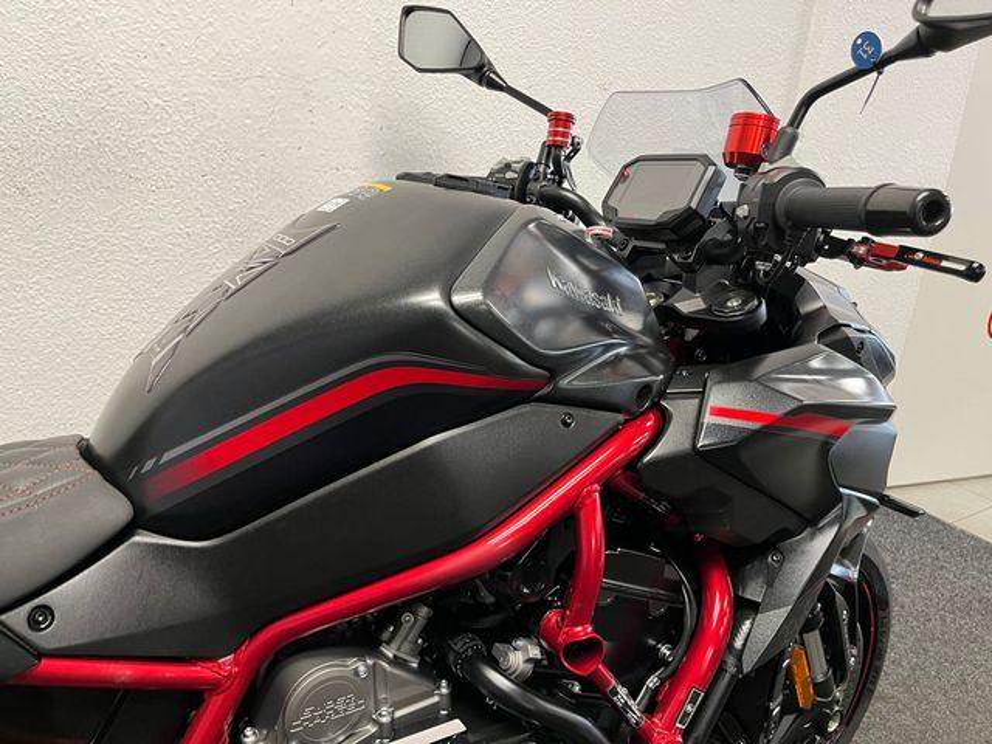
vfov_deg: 53.1
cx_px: 496
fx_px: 745
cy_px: 372
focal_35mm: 26
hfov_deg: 67.3
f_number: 1.6
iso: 125
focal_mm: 5.1
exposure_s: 1/50
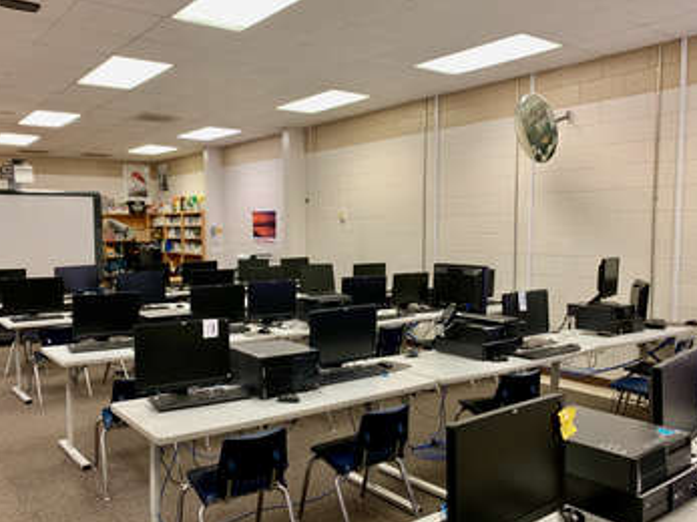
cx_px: 305
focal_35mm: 30
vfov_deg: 46.7
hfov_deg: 59.8
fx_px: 604
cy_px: 283
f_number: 1.8
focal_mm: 4.25
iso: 125
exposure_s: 1/60
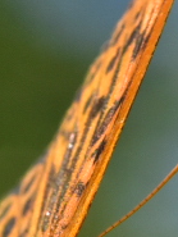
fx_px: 6054
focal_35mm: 884
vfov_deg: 2.2
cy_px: 423
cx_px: -33
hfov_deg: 1.7
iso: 1250
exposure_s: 1/800
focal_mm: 105
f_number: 16
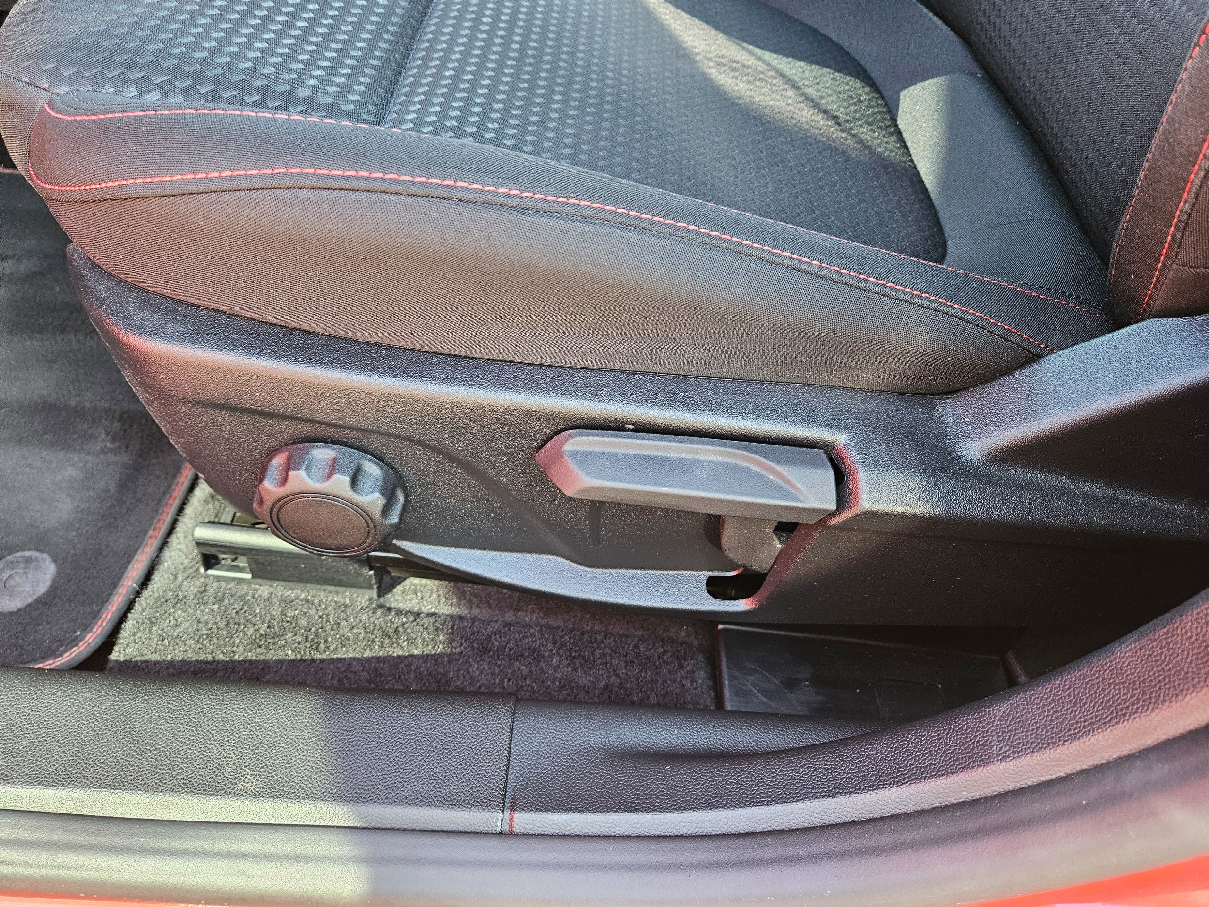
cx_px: 604
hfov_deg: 73.9
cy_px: 454
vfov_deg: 58.9
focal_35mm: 23
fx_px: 803
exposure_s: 1/142
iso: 320
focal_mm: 5.4
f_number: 1.8
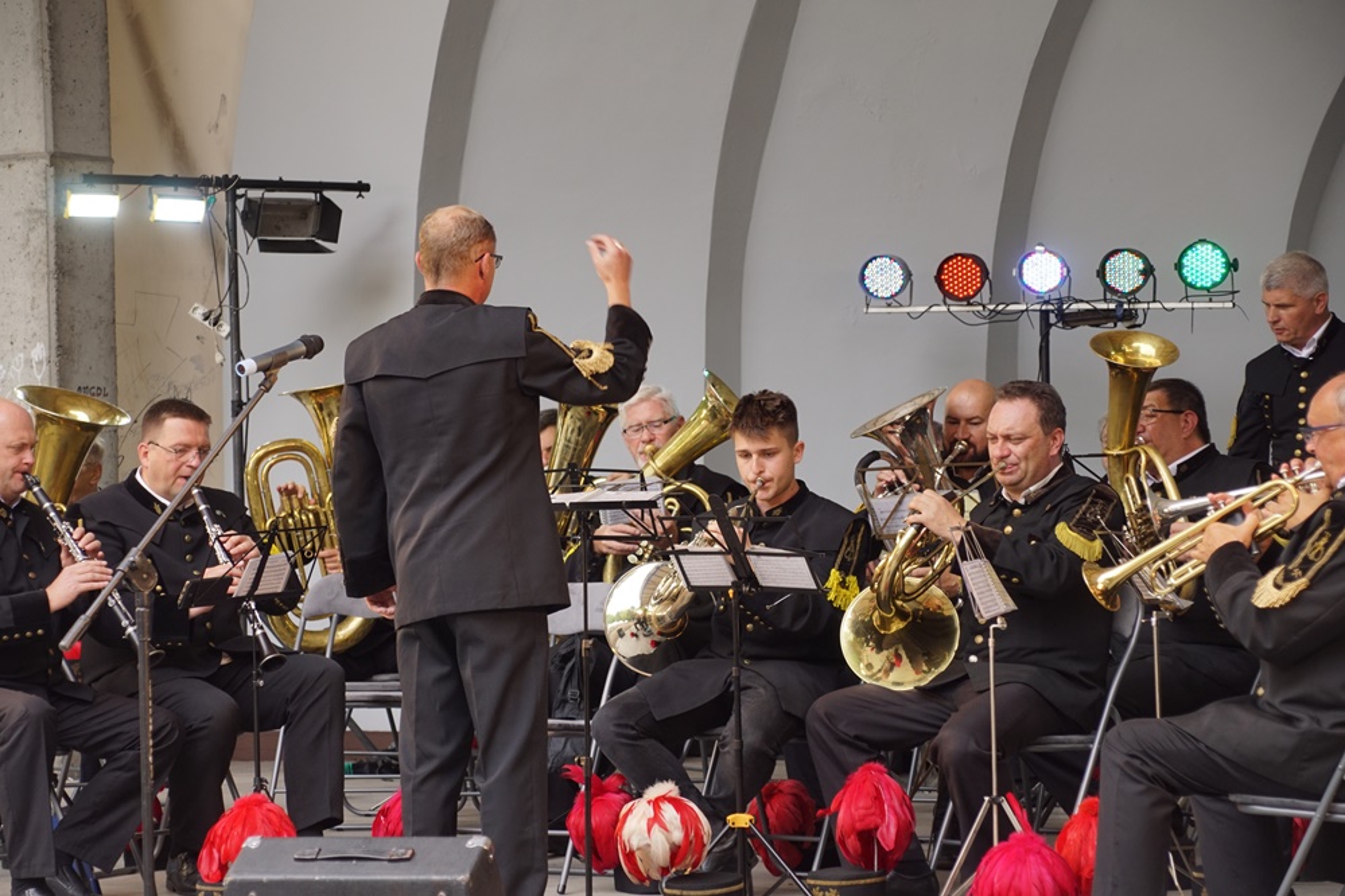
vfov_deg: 13.0
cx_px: 672
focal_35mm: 105
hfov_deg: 19.5
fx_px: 3923
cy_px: 448
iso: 320
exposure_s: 1/125
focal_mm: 70
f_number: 5.6
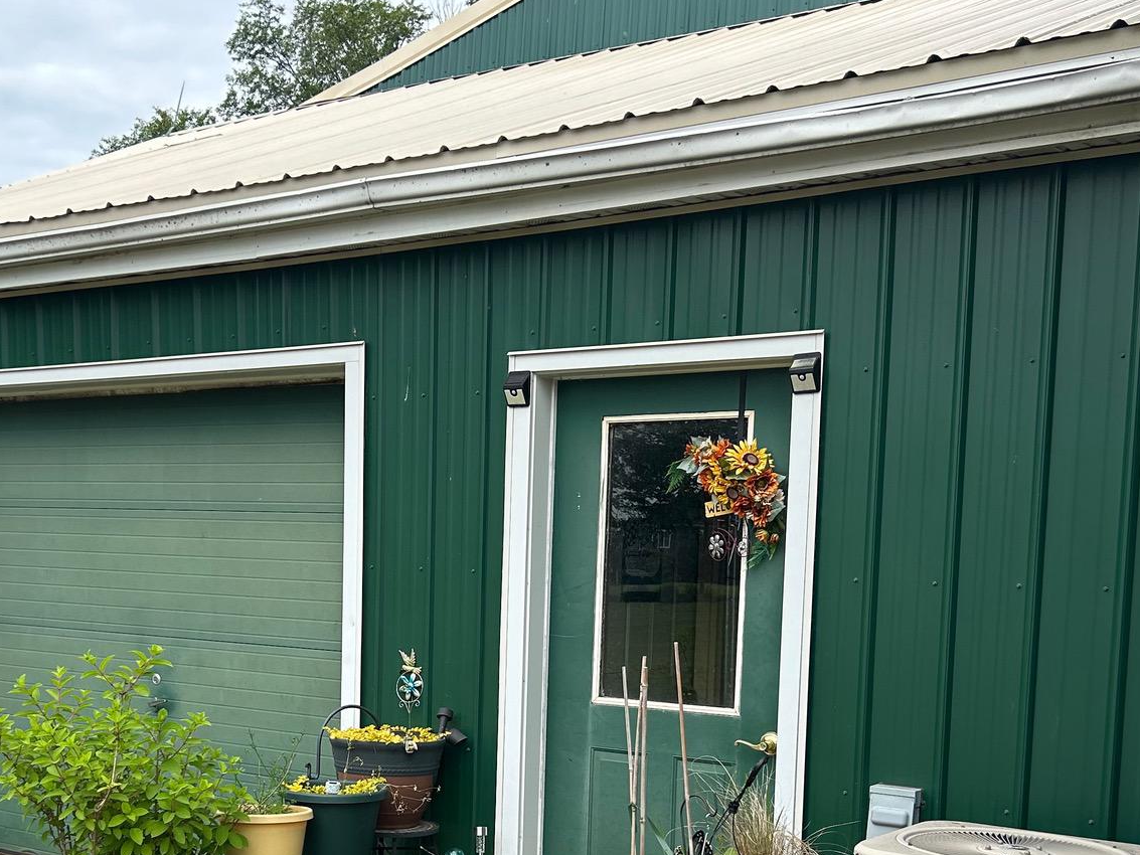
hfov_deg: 40.3
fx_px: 1548
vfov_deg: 30.1
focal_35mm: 47
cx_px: 461
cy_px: 690
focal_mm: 5.7
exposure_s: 1/1808
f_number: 1.5
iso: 50
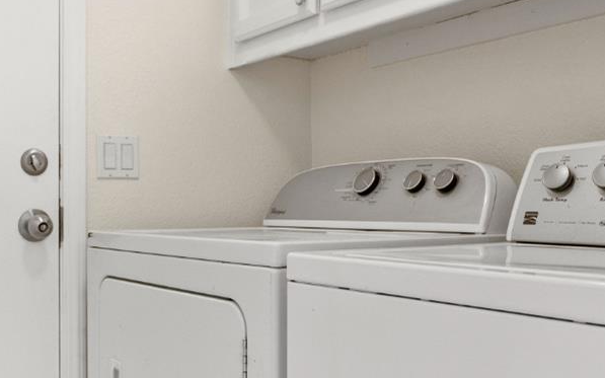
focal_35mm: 41
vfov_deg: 31.2
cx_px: 245
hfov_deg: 48.0
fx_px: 676
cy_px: 205
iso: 640
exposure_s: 1/30
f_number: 4
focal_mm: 16
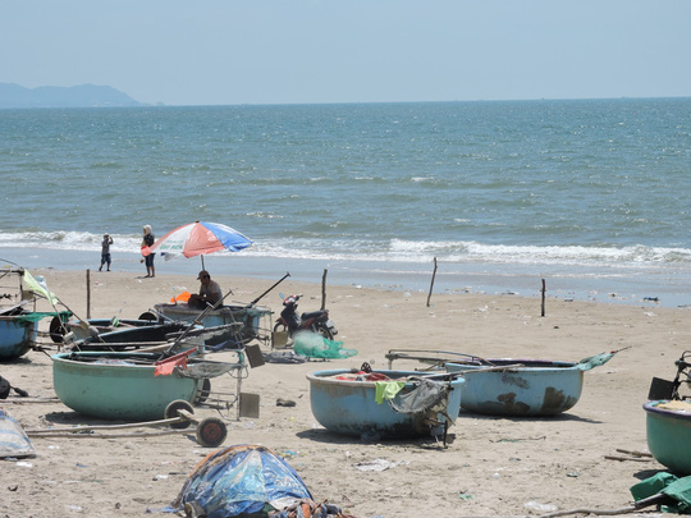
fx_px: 2695
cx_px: 346
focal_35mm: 135
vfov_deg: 11.0
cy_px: 259
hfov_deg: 14.6
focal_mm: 24.2
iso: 100
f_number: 5
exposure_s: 1/800
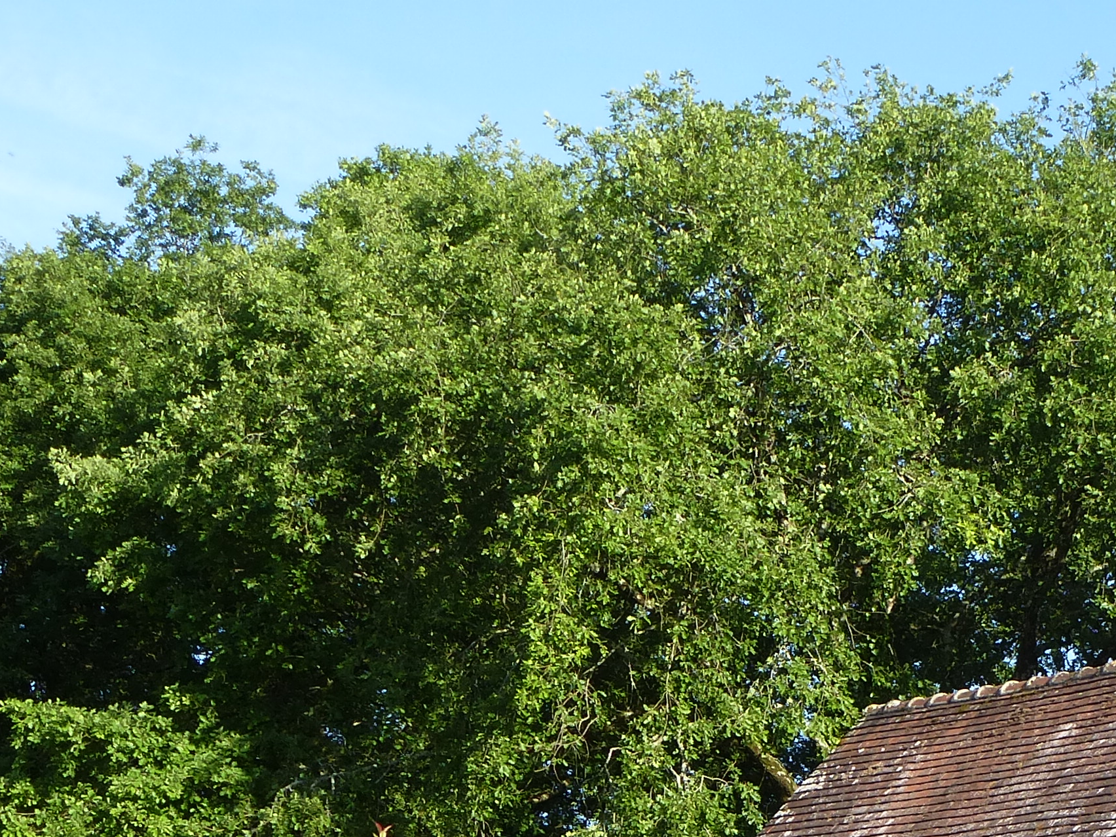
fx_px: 3482
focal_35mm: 108
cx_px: 941
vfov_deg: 13.6
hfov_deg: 18.0
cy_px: 794
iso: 100
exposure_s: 1/320
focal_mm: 8
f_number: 4
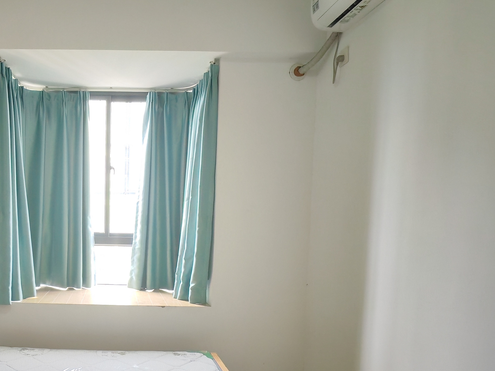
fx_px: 386
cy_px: 234
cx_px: 105
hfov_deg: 60.5
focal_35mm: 27
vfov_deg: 50.8
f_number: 2.2
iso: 100
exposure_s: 1/50
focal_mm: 1.96
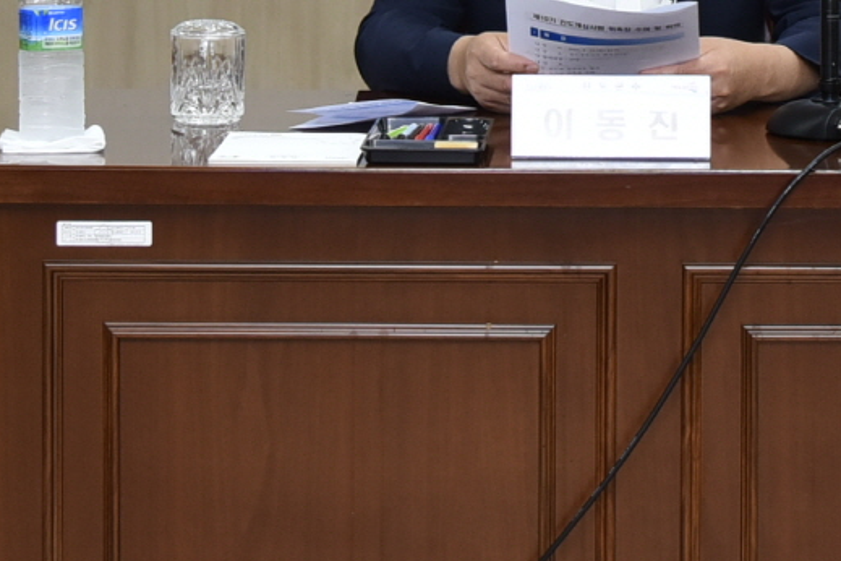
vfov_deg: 8.4
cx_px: 634
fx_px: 3761
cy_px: -250
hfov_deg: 12.7
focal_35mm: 161
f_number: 4.5
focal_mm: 38
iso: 800
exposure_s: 1/125
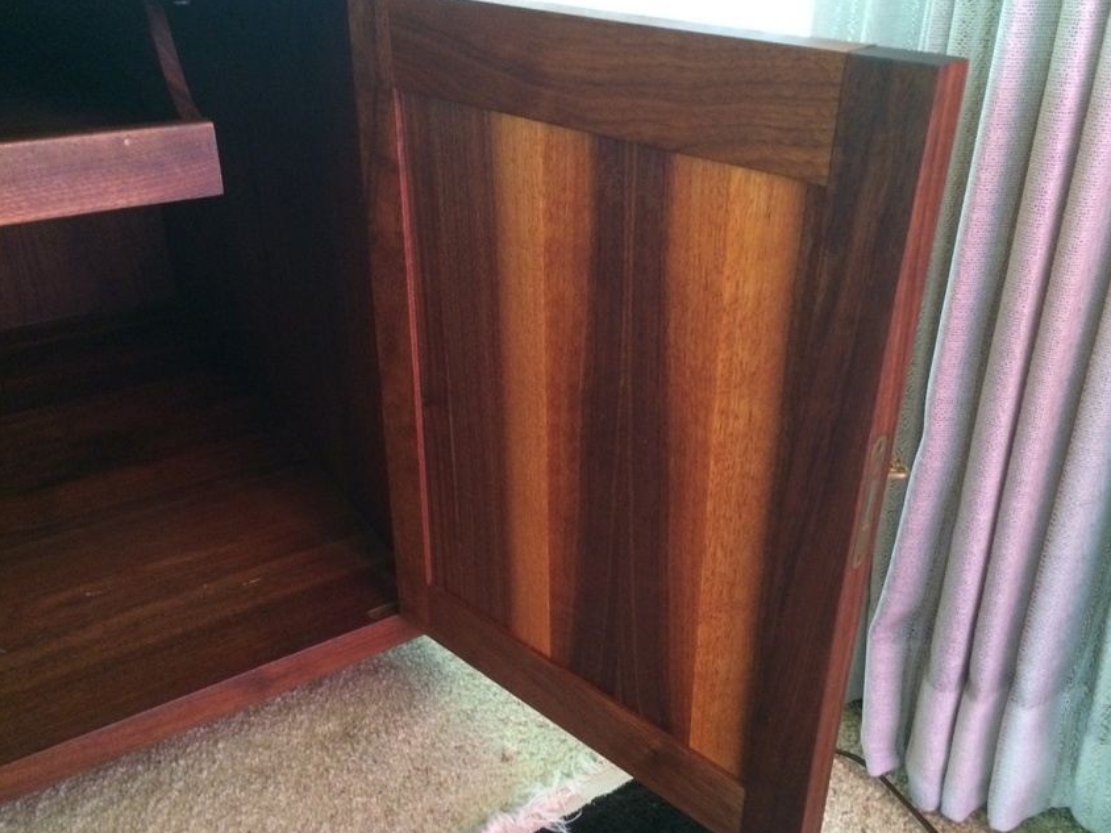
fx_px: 1027
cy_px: 419
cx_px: 588
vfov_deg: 44.2
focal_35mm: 32
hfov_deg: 56.8
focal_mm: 4.12
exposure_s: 1/15
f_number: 2.2
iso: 320
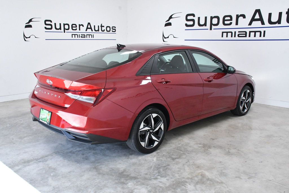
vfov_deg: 38.9
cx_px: 144
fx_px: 273
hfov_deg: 55.8
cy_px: 96
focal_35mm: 34
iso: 2500
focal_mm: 23
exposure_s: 1/320
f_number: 9
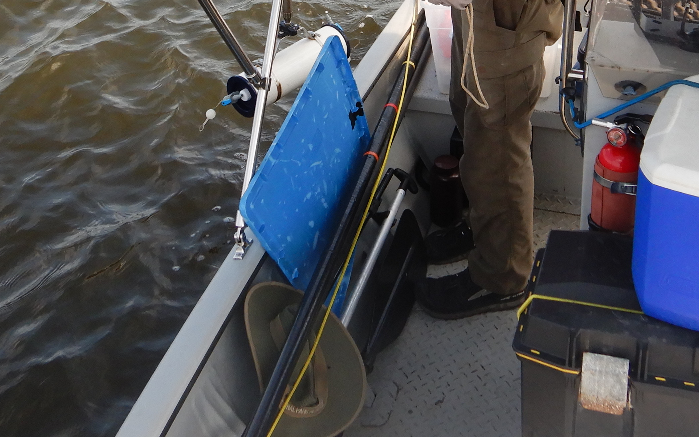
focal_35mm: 56
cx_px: 456
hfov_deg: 36.0
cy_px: -47
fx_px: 1067
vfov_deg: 21.9
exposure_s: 1/800
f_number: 2.8
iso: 125
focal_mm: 4.3
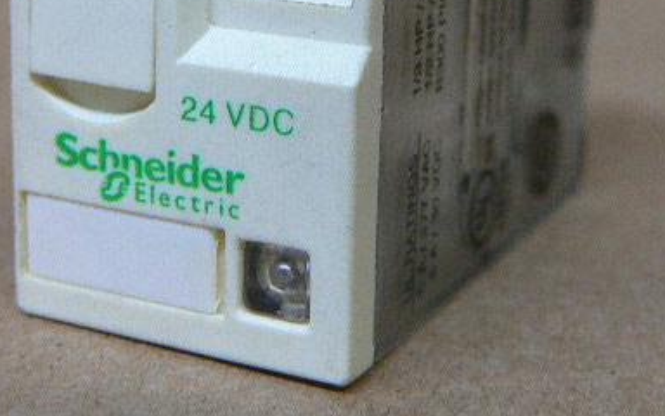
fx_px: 1631
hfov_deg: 23.0
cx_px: 287
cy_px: 57
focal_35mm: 90
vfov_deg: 14.4
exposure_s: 1/30
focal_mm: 6.8
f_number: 2.8
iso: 200
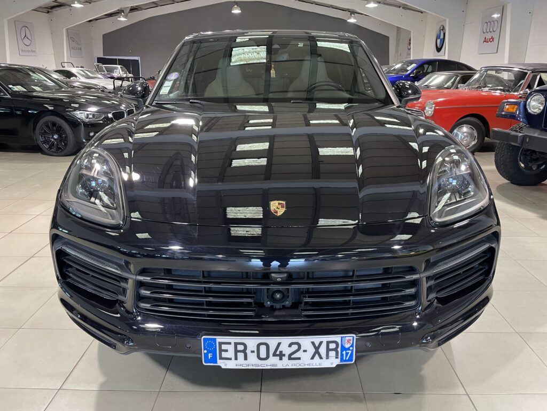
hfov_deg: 67.3
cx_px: 274
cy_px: 206
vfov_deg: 53.1
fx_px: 411
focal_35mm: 26
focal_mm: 4.2
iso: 250
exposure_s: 1/50
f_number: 1.6
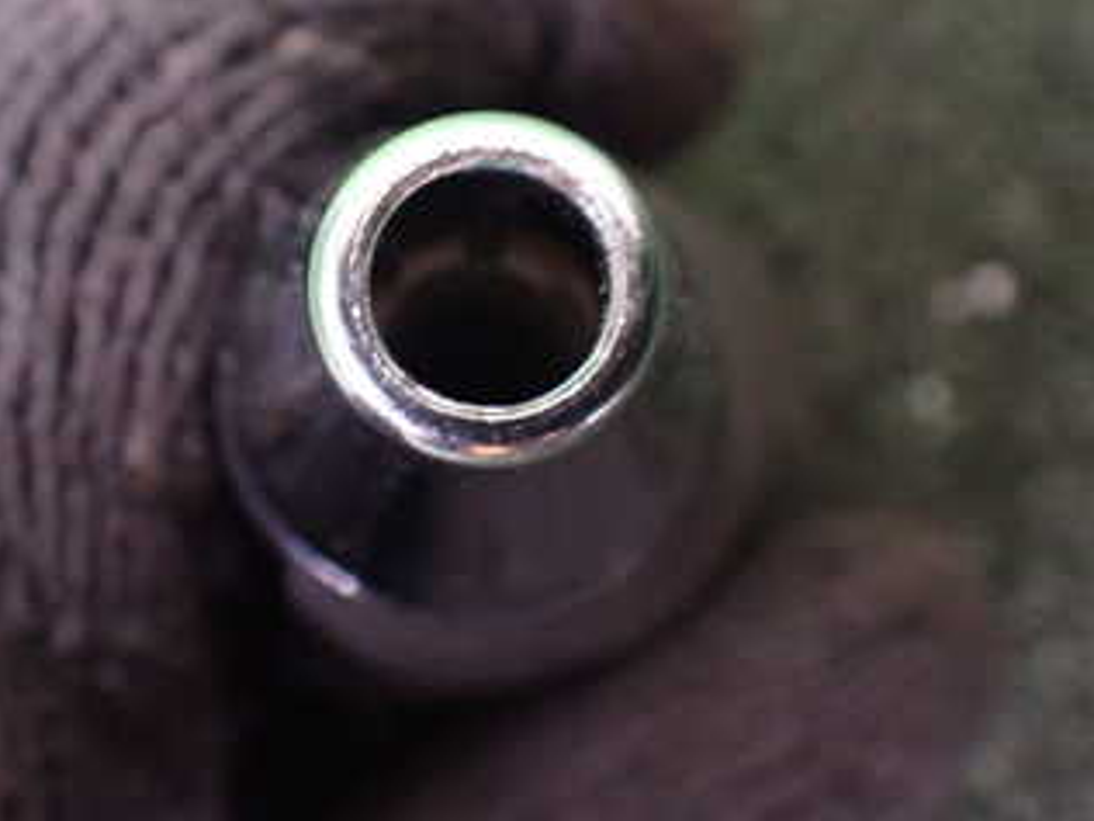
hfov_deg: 33.7
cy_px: 246
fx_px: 1801
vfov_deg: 25.5
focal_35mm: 57
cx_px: 474
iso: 800
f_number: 2.3
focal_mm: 5.4
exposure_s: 1/30
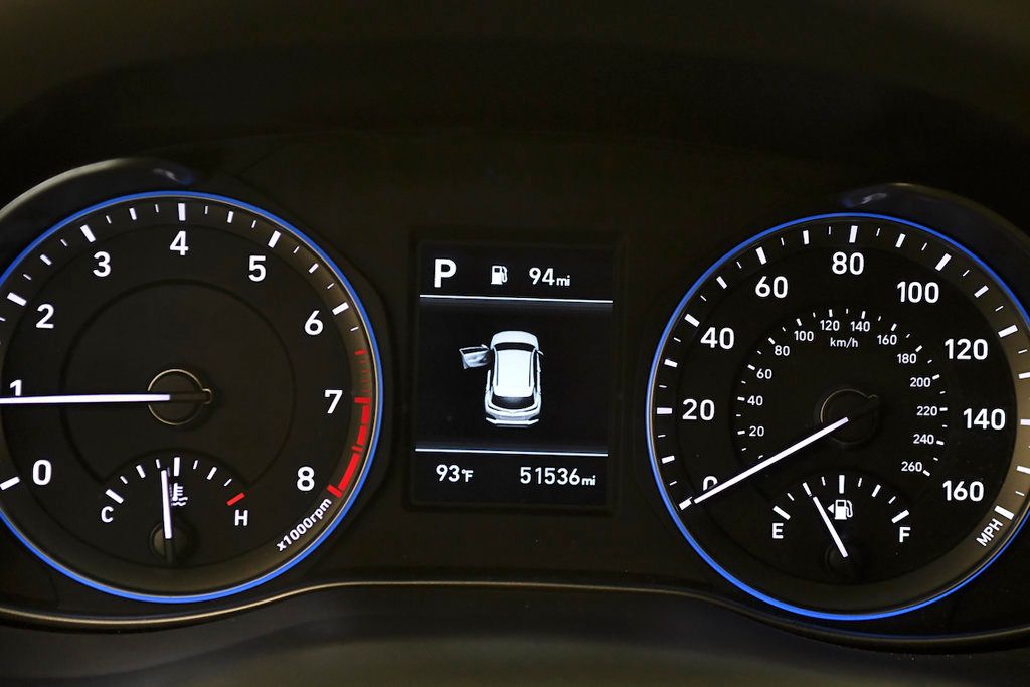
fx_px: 2060
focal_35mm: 72
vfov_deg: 18.9
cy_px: 344
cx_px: 515
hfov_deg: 28.1
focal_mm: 48
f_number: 3.5
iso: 2500
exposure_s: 1/400
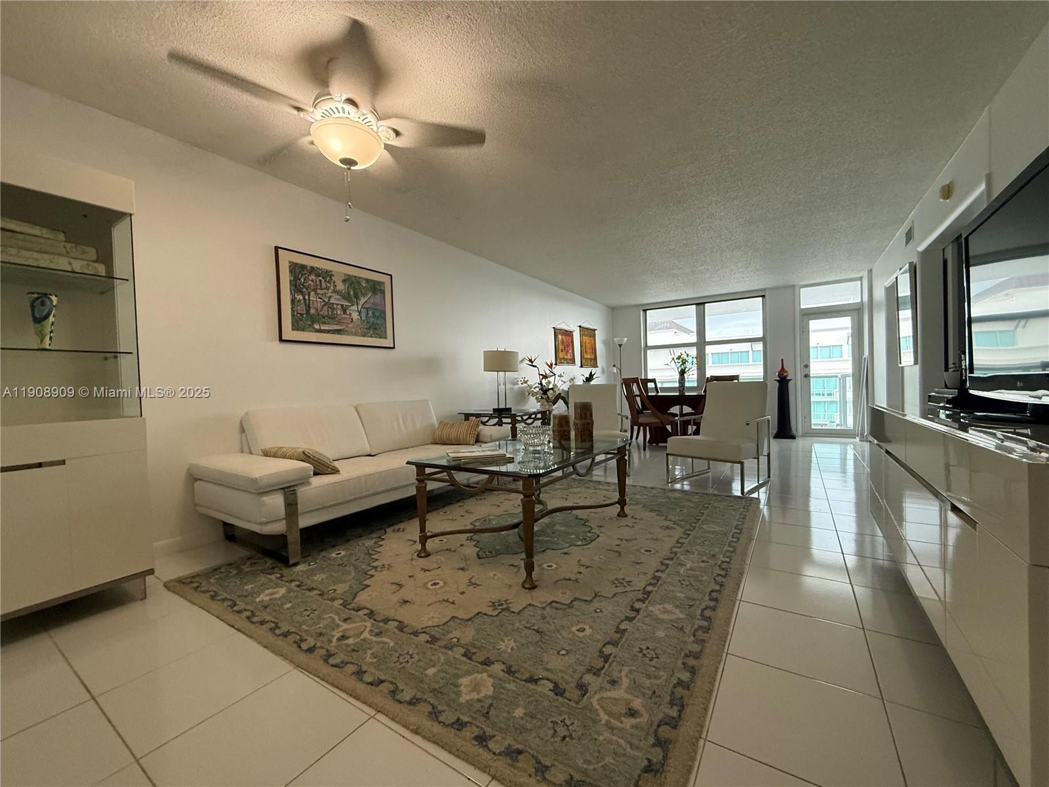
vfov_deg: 85.7
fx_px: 424
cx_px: 524
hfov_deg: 102.1
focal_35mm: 14
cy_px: 394
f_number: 2.2
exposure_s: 1/120
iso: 320
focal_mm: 2.22
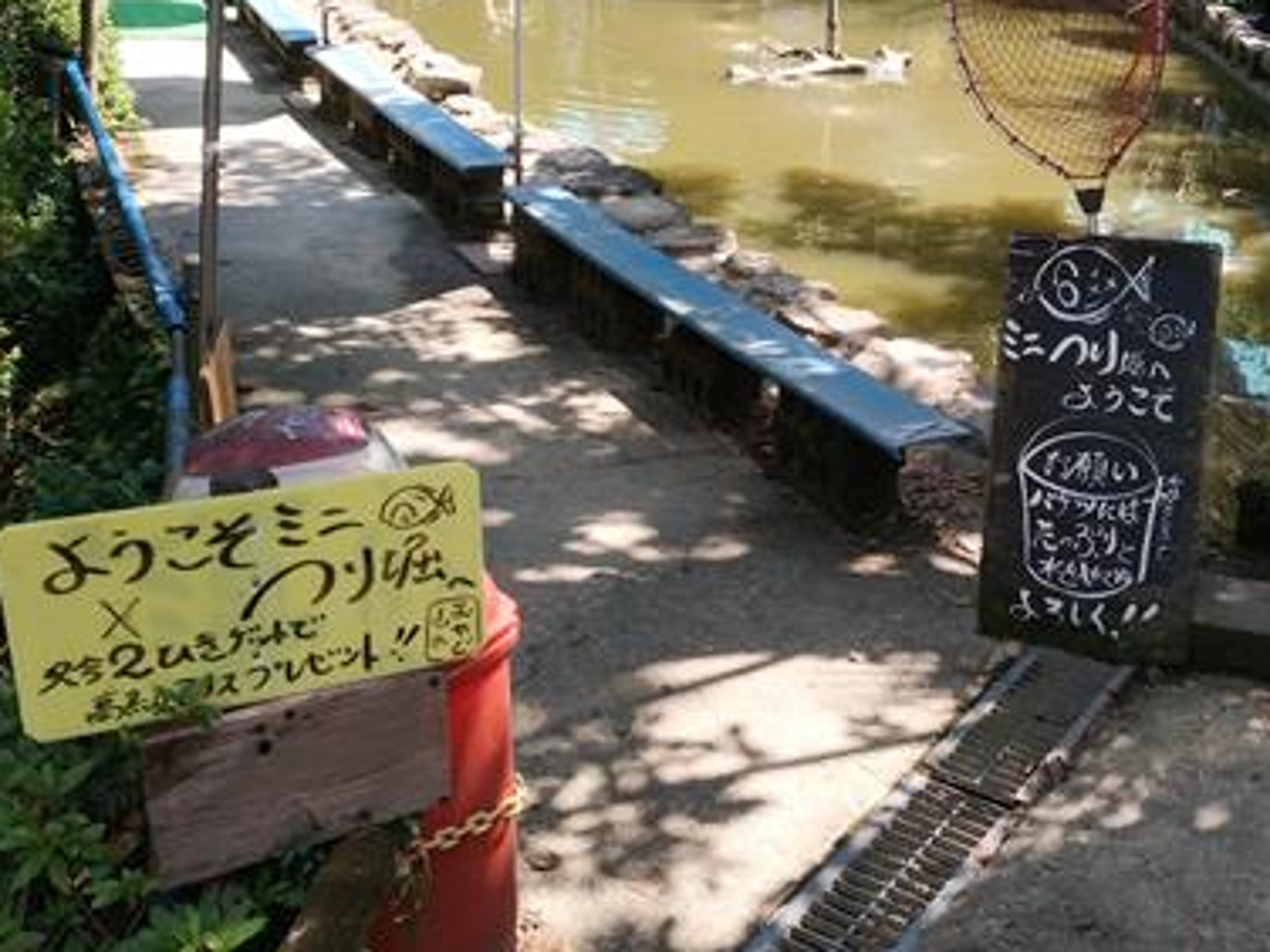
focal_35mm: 51
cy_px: 314
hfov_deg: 37.1
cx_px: 834
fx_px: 1871
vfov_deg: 28.4
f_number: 2
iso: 170
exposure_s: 1/404
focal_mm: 4.5
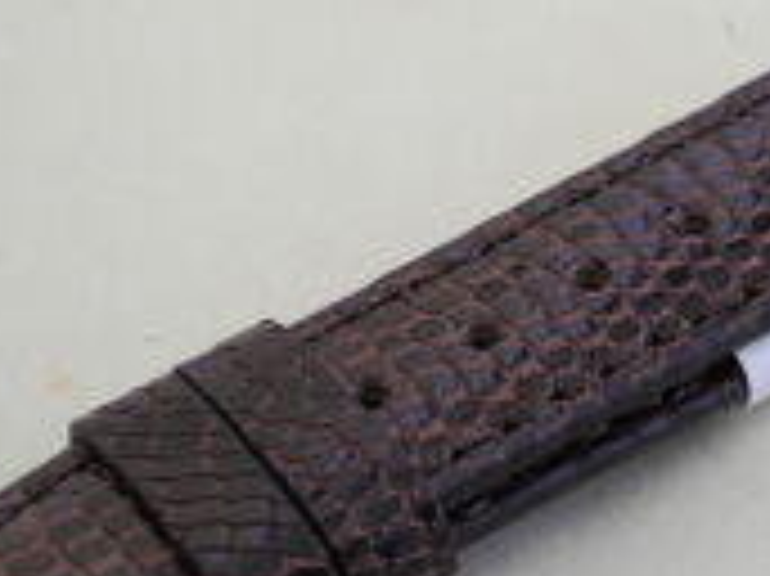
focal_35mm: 115
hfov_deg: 17.0
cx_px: 648
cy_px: 328
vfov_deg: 12.9
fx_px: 2556
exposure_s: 1/30
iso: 126
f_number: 3.2
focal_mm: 8.8
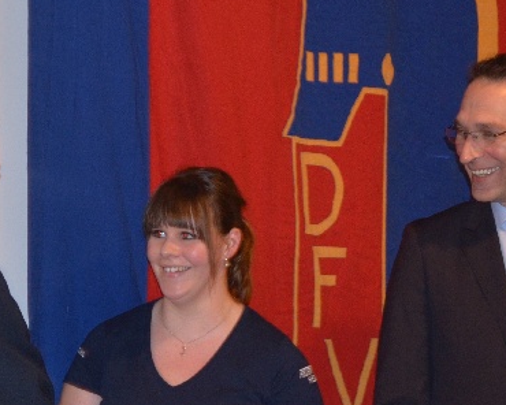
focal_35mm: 96
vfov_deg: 16.0
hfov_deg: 20.0
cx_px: 227
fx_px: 1436
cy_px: 294
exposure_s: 1/60
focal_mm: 35
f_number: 4.2
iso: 800
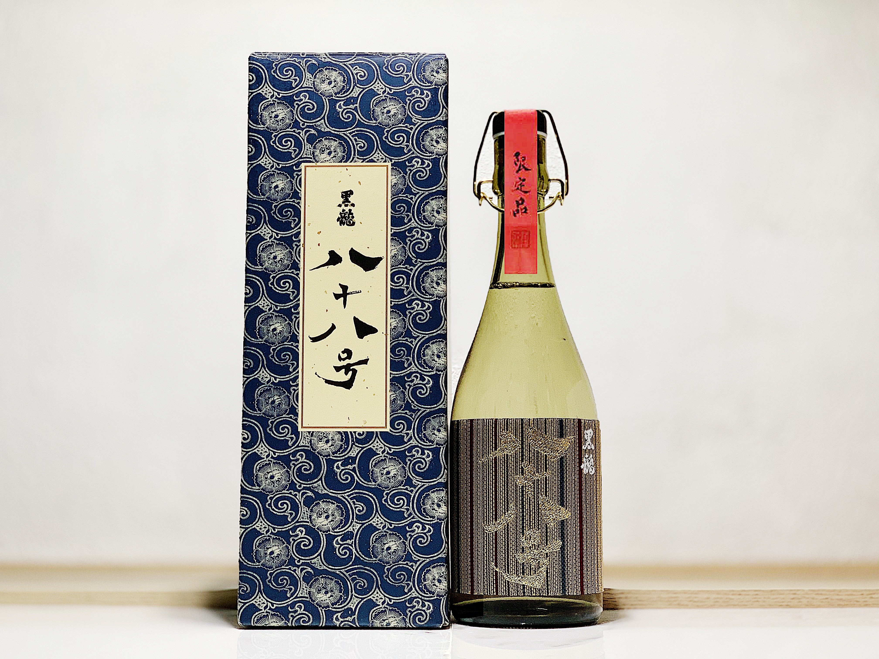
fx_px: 1320
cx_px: 440
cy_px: 330
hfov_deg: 36.8
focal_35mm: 52
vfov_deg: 28.0
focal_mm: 6
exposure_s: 1/122
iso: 125
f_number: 2.4
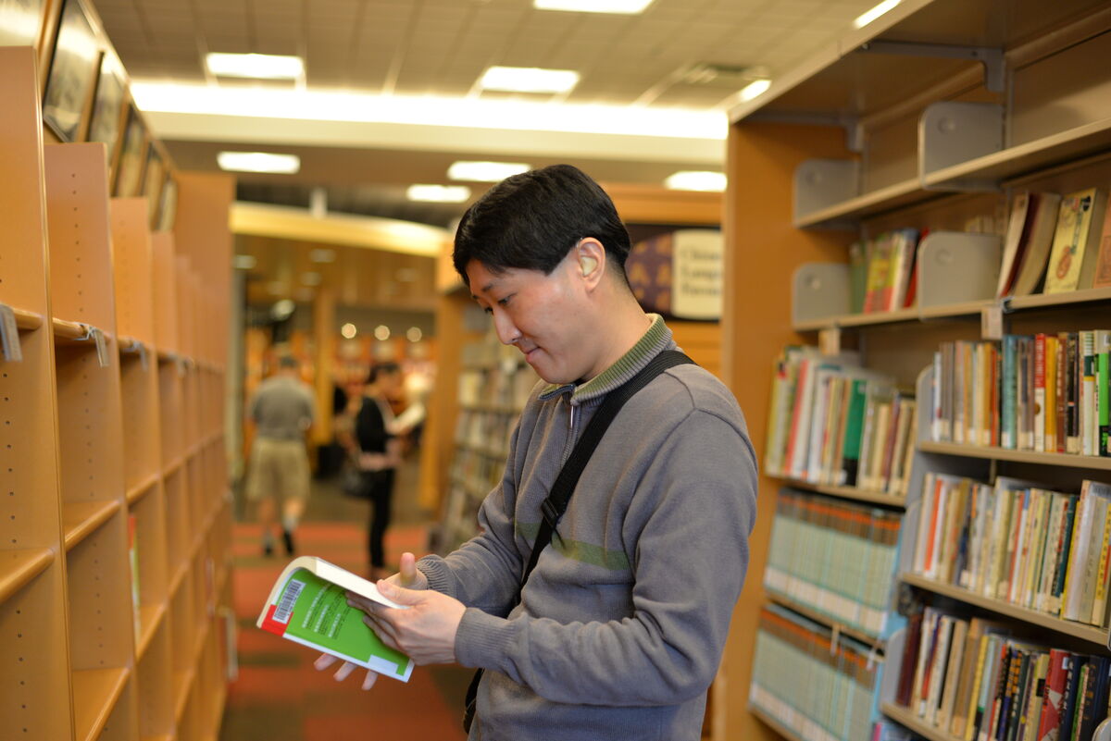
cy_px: 370
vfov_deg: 27.0
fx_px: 1544
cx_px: 556
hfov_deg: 39.6
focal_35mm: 50
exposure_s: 1/125
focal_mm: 50
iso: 800
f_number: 2.5
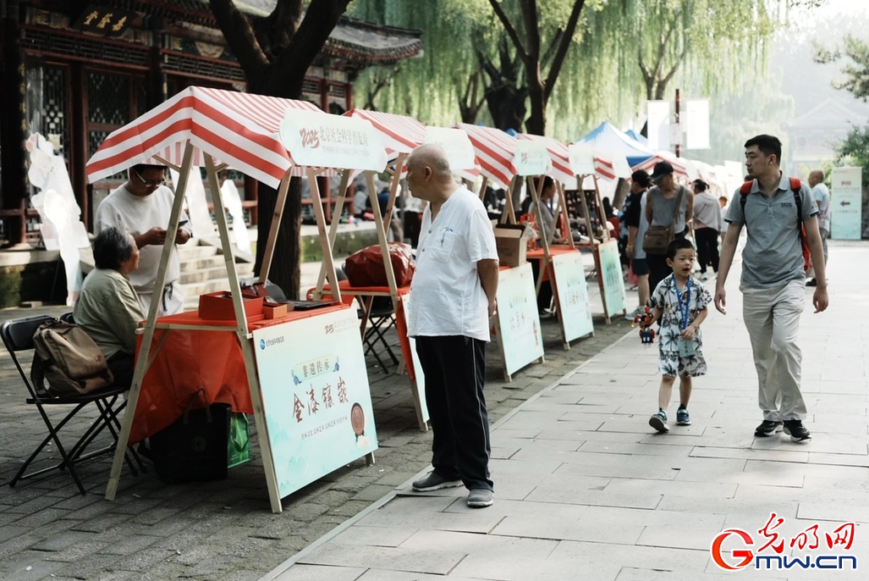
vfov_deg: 27.0
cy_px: 290
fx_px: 1208
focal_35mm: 50
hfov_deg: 39.6
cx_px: 434
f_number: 2.8
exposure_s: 1/4000
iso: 1250
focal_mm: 50
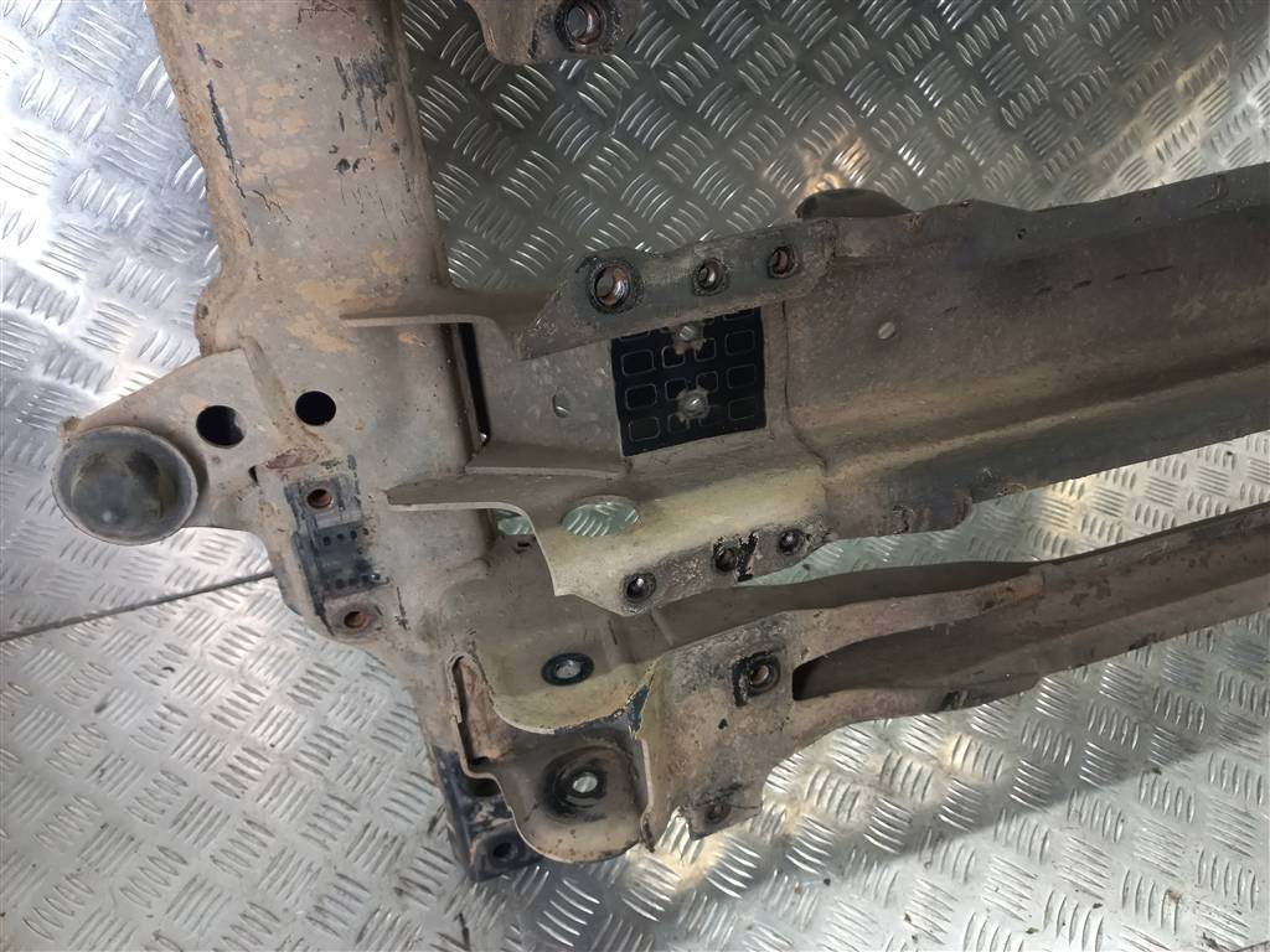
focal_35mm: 25
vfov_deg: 54.9
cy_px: 476
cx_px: 635
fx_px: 917
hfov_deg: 69.4
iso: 100
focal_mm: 4.6
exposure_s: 1/50
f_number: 1.8
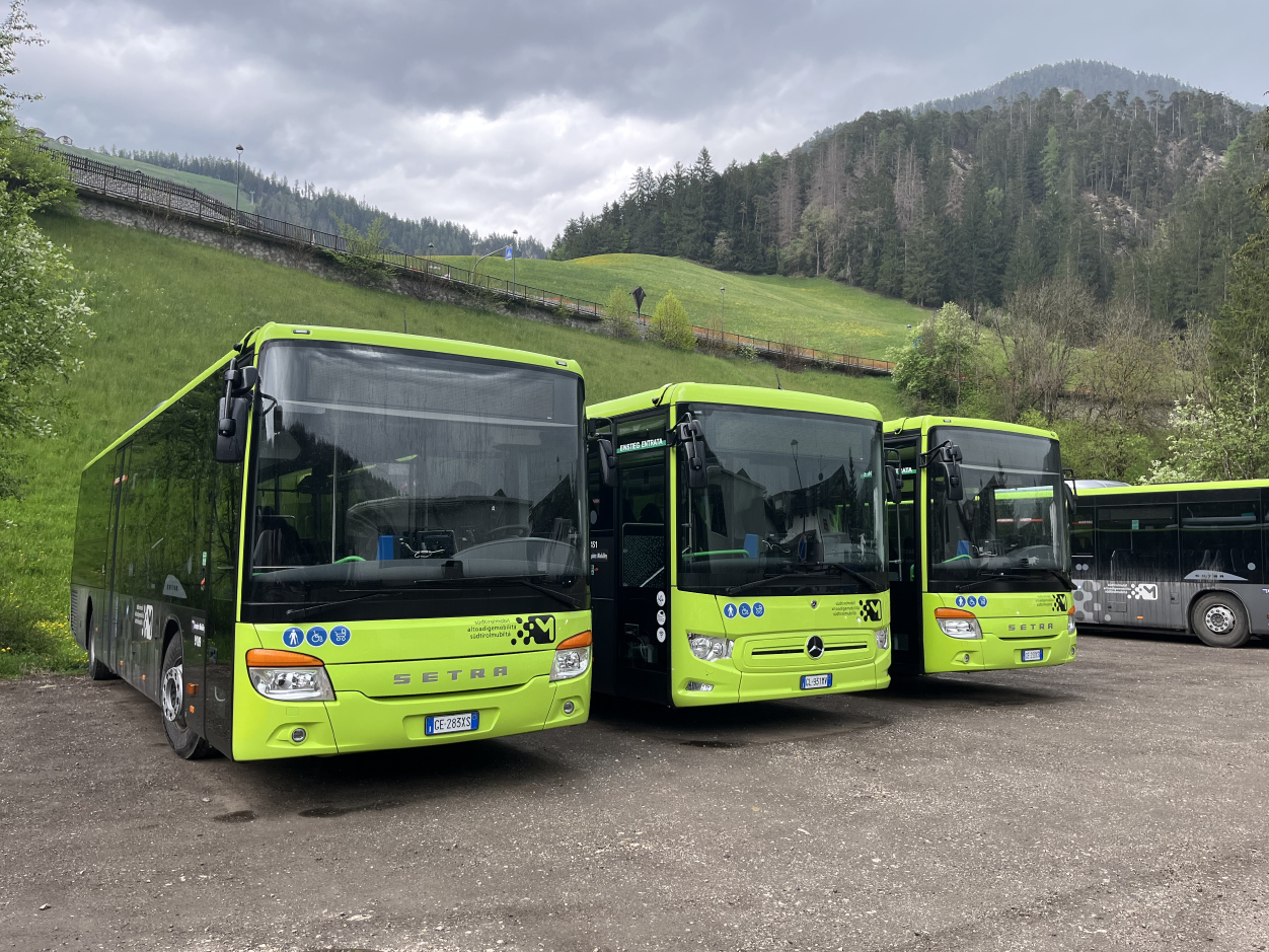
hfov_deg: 65.3
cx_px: 618
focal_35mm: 27
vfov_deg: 51.4
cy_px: 479
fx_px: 990
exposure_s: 1/131
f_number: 1.6
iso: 64
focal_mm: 5.1
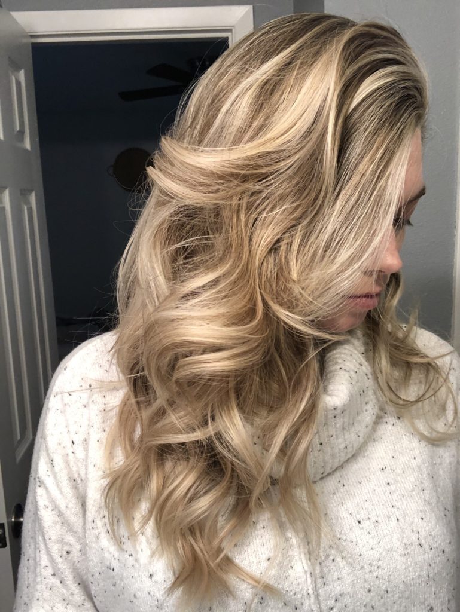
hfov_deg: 44.2
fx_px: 567
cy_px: 306
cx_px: 230
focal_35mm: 32
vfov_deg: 56.8
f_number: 2.2
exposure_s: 1/60
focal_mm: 2.87
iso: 160
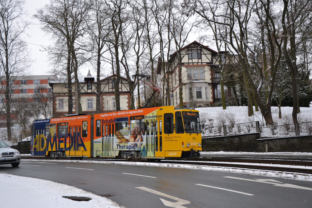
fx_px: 442
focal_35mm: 51
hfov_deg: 38.9
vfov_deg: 26.5
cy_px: 104
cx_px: 156
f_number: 4.5
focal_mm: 34
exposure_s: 1/250
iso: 100
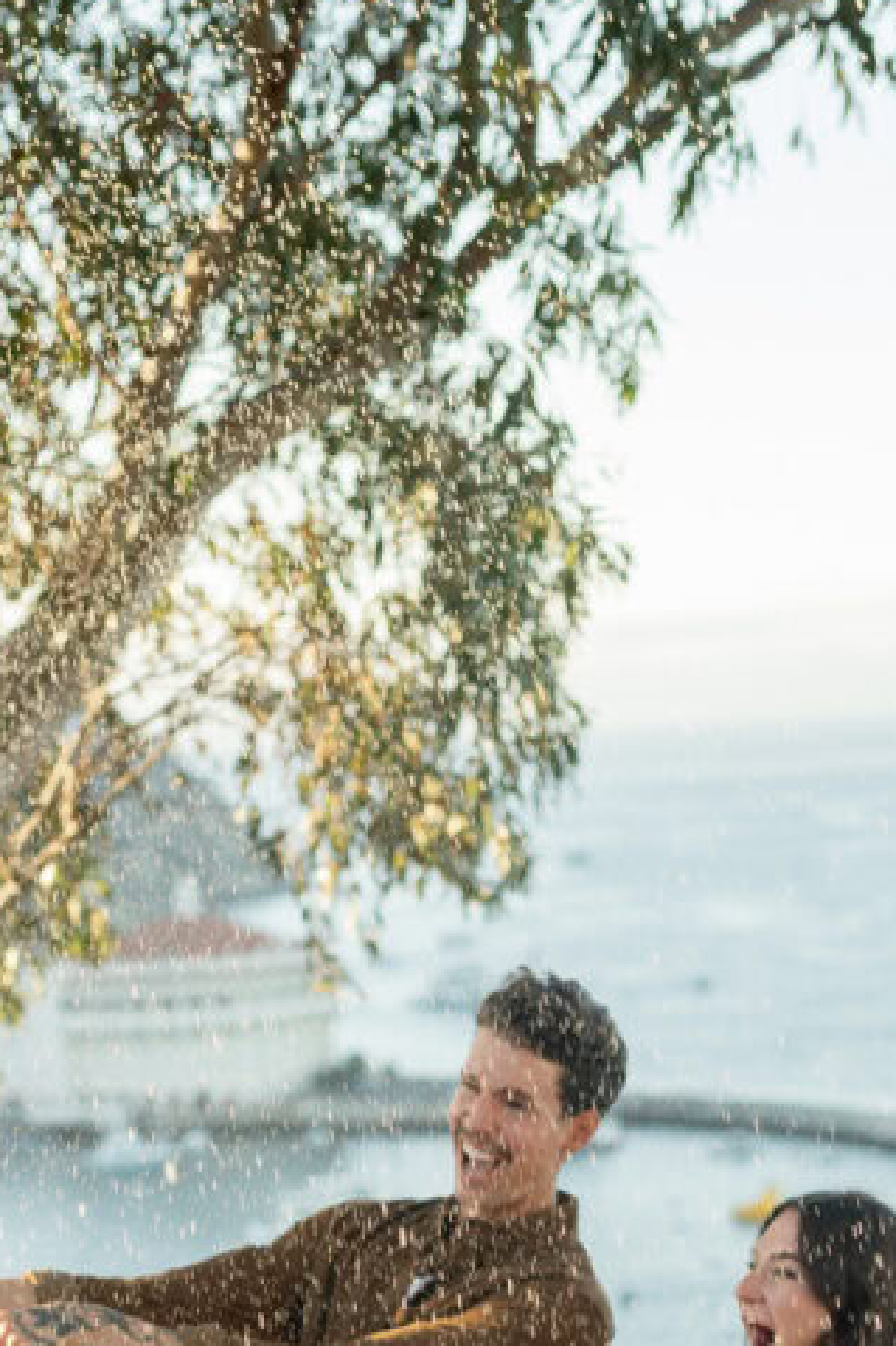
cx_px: 543
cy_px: 1352
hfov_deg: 12.8
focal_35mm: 107
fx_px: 3997
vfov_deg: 18.6
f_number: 2.5
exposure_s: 1/320
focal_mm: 50
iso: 100
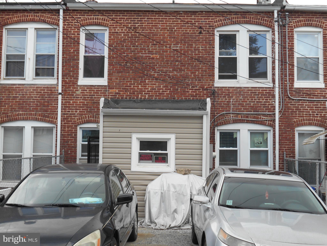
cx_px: 164
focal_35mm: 50
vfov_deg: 29.1
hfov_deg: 38.2
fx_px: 472
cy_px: 123
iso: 80
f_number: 4.5
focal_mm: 8.8
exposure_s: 1/160
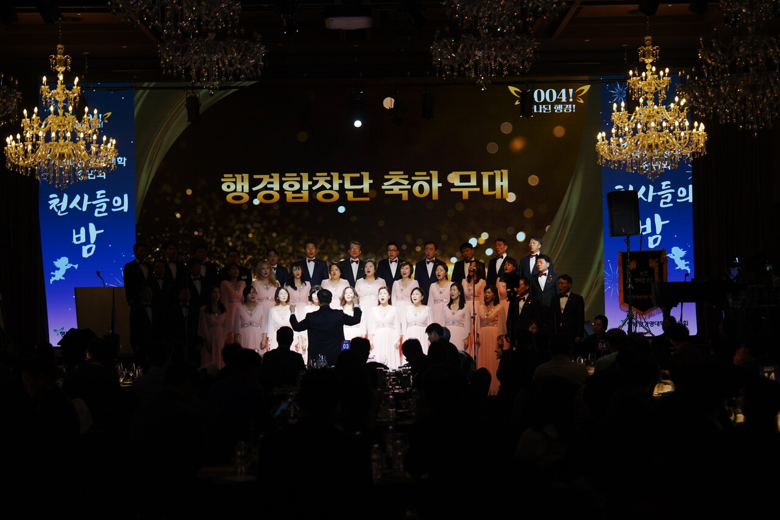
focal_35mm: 65
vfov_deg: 20.9
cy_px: 260
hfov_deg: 31.0
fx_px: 1408
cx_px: 390
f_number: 2.8
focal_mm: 65
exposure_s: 1/125
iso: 200
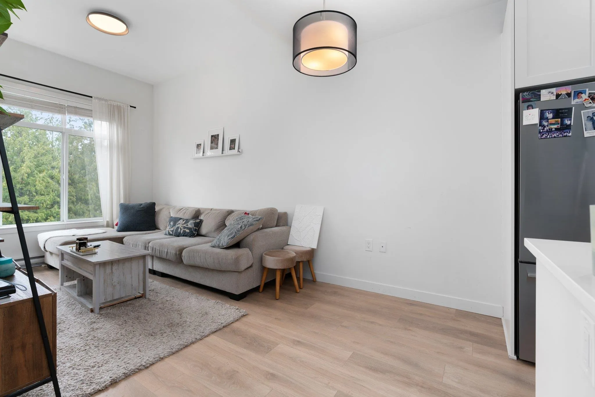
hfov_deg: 96.7
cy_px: 198
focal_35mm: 16
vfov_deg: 73.8
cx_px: 298
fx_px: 264
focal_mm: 16
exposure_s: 1/25
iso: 100
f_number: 7.1
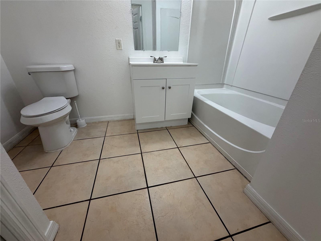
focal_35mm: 14
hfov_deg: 102.1
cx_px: 160
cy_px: 120
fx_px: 130
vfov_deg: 85.7
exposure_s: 1/120
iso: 250
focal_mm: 2.22
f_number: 2.2
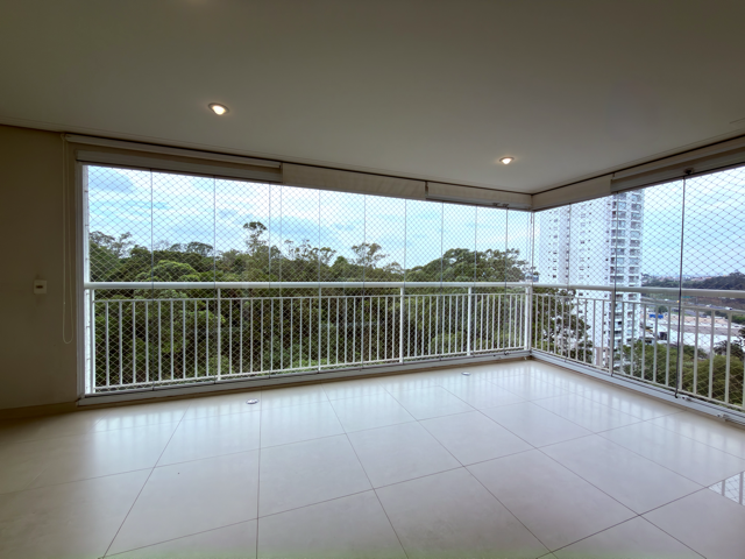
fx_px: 301
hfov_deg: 102.1
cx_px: 372
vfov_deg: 85.7
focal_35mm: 14
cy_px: 280
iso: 16
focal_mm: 2.22
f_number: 2.2
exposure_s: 1/450
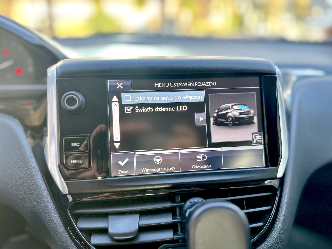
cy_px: 124
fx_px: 230
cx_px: 166
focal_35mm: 24
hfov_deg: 71.6
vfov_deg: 56.8
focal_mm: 6.86
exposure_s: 1/100
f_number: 1.78
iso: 100
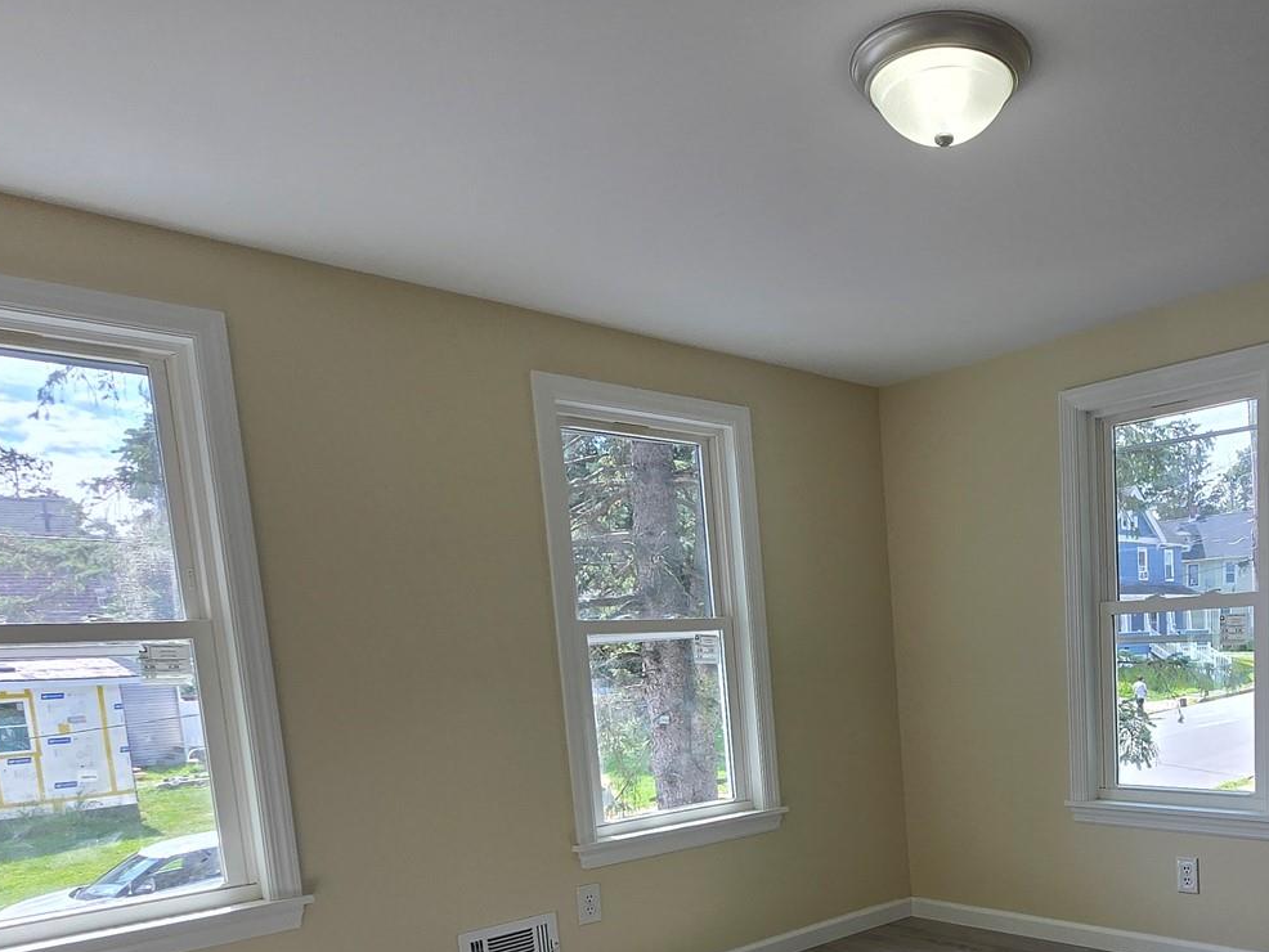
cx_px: 951
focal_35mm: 27
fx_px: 990
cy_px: 791
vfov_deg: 47.9
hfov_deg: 61.7
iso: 25
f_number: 2.2
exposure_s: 1/155
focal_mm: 1.7
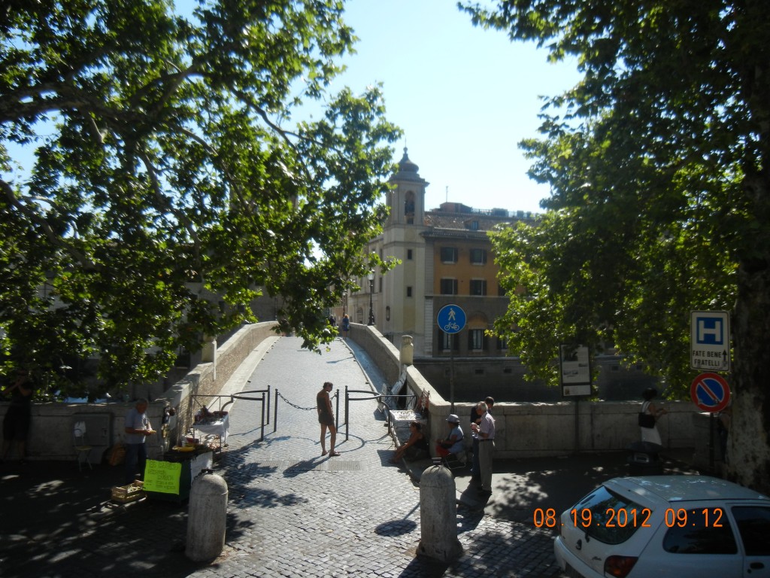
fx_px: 667
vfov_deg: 46.8
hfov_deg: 60.0
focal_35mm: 30
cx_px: 385
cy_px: 289
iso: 160
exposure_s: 1/1186
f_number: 3.5
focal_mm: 5.4
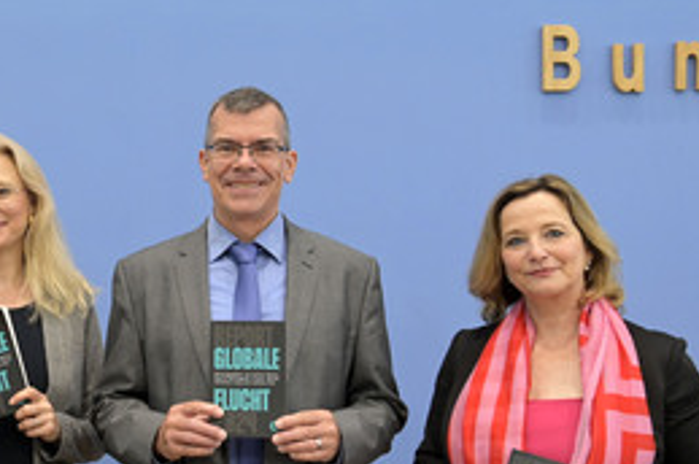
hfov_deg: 35.6
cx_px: 131
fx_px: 1047
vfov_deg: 25.0
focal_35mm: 54
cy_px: 248
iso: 5000
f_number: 5.6
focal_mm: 31
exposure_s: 1/320
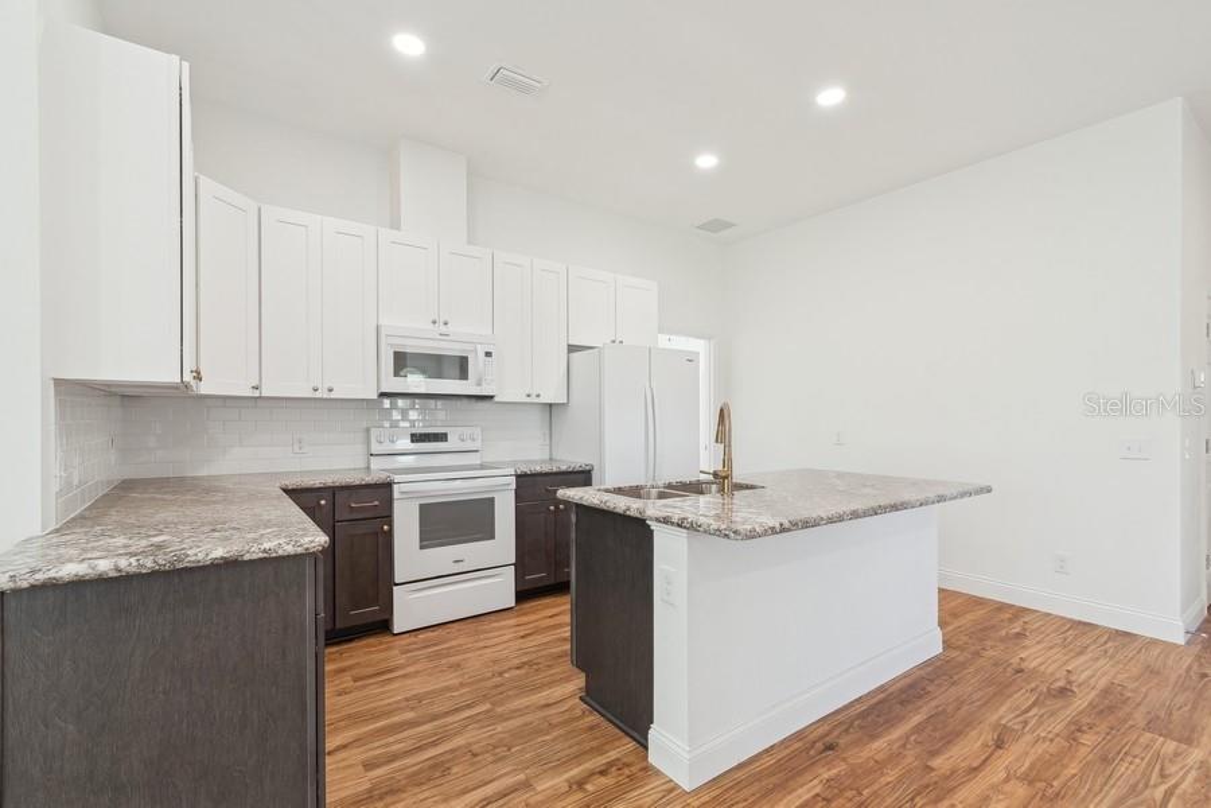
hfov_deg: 100.4
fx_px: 505
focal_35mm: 15
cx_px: 606
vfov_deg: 77.3
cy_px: 404
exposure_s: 1/20
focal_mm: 10
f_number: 8
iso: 200
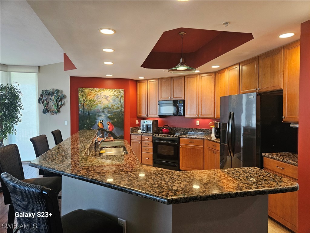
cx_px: 155
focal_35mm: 23
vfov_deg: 58.9
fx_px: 206
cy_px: 116
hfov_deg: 73.9
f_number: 1.8
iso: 400
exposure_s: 1/120
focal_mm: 5.4
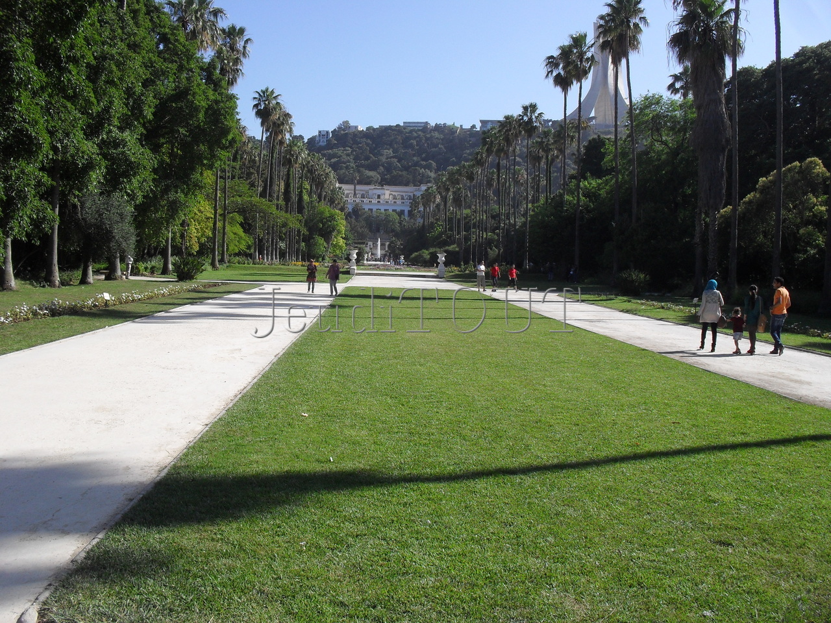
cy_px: 312
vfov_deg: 40.7
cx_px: 416
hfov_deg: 52.6
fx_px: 840
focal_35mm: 35
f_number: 8.4
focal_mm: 6.3
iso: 100
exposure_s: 1/250
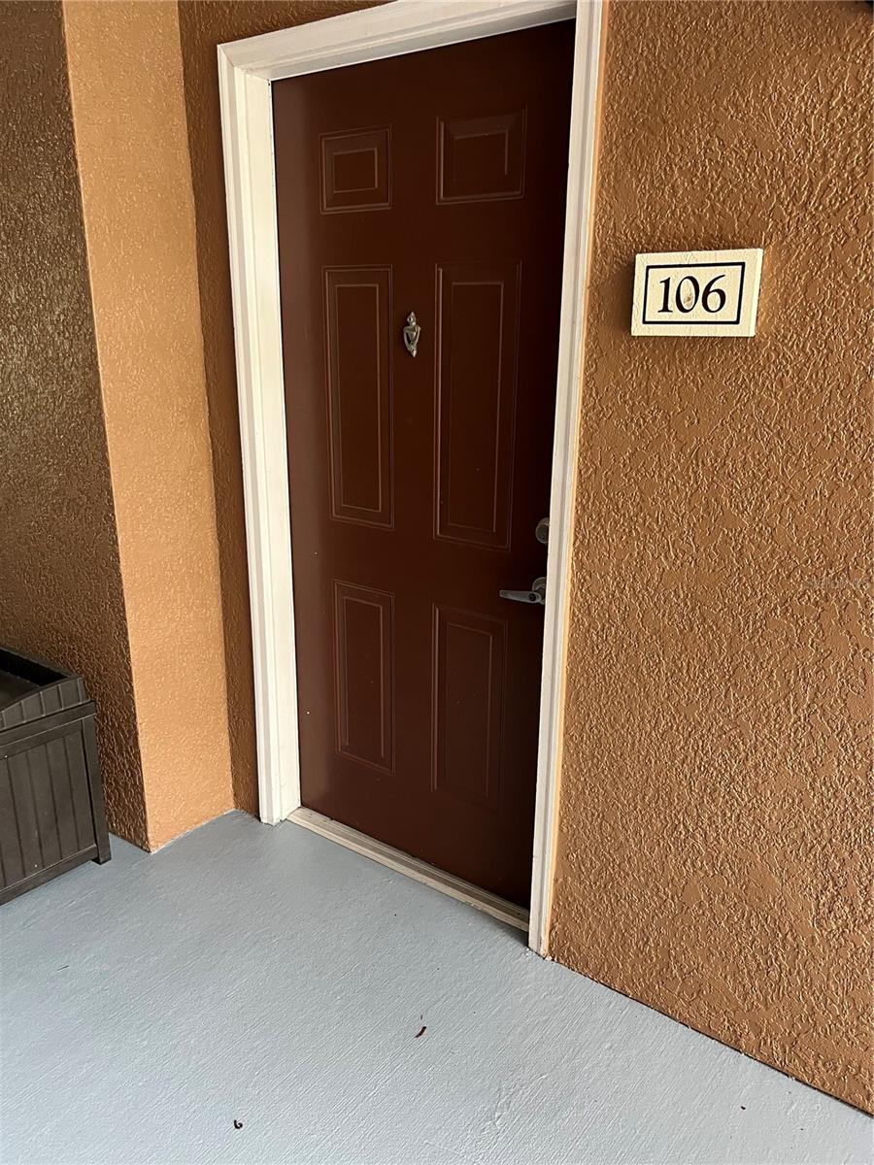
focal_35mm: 26
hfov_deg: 53.1
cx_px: 437
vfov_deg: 67.3
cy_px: 582
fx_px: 875
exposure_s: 1/60
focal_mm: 5.7
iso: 200
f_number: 1.5
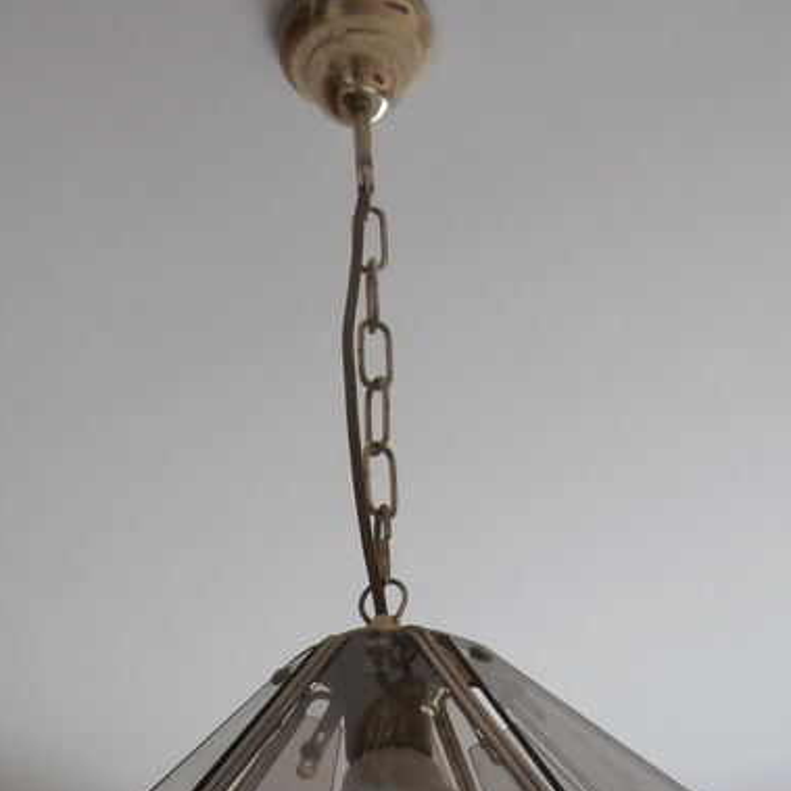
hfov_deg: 30.4
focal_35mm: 56
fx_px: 1448
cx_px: 271
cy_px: 714
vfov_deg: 29.3
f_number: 3
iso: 125
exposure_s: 1/30
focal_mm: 4.2
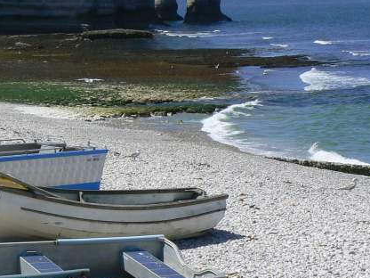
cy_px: 207
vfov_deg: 11.2
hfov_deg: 14.7
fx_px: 1411
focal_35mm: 132
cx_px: 0
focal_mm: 10.2
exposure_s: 1/500
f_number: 8
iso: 80
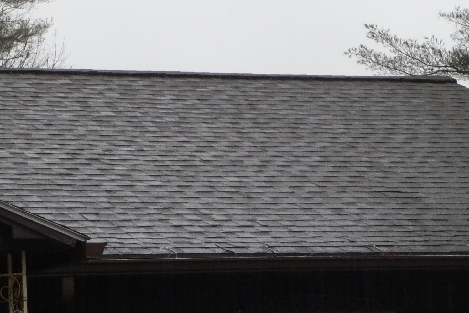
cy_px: 136
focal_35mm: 198
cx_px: 255
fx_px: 2580
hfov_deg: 10.4
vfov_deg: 6.9
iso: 200
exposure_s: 1/40
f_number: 4.7
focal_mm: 17.5
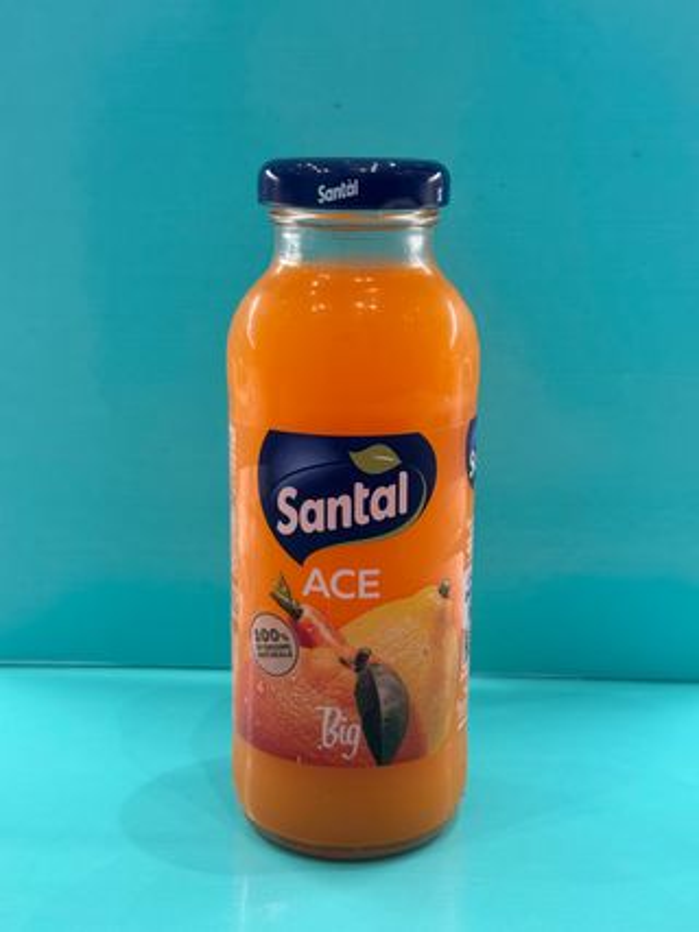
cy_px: 466
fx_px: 1293
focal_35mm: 48
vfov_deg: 39.7
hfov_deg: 30.3
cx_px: 350
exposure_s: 1/100
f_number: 1.78
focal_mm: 6.76
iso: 80
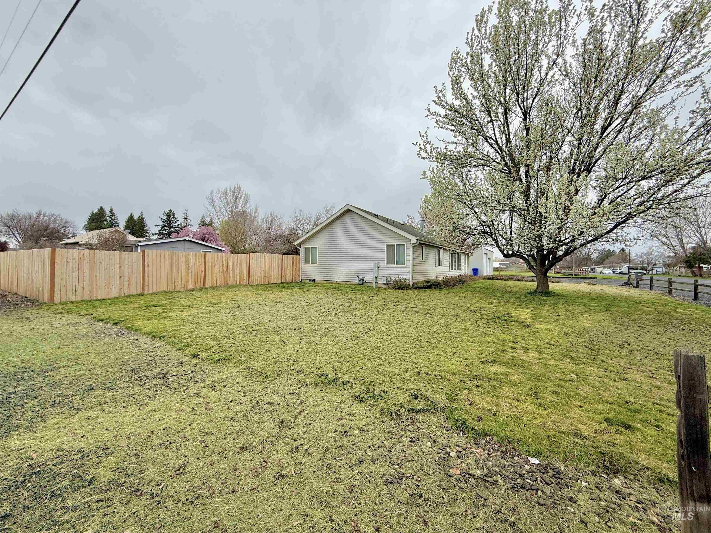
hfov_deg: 102.1
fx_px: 288
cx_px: 356
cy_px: 266
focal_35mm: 14
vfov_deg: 85.7
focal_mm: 2.22
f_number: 2.2
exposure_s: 1/357
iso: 50
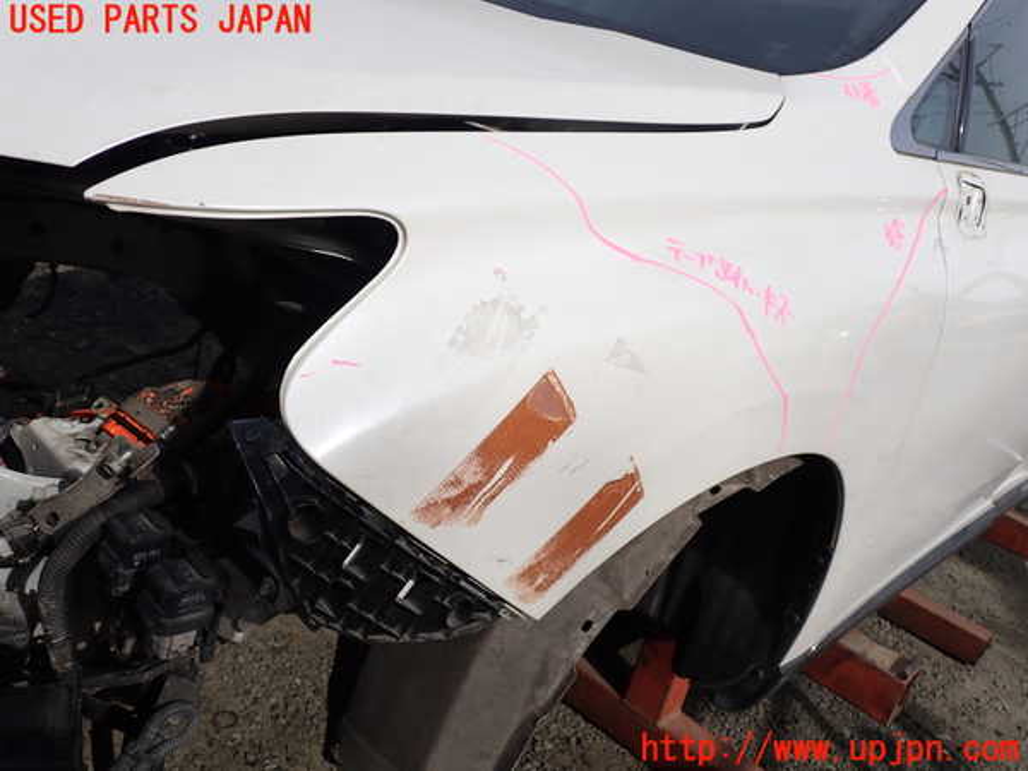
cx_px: 514
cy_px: 386
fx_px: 891
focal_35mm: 30
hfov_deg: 60.0
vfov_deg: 46.8
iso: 100
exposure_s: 1/250
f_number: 9
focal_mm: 5.4
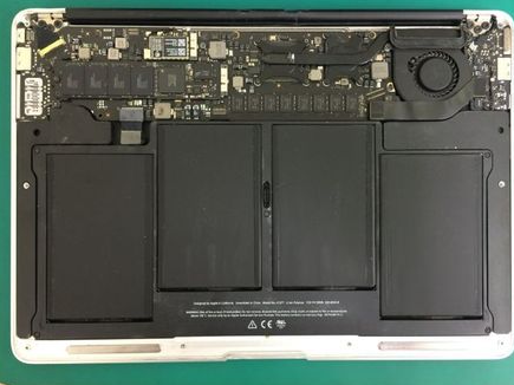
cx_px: 265
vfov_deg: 45.4
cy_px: 190
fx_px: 460
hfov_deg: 58.4
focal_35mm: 31
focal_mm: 4.12
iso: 160
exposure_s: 1/33
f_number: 2.2
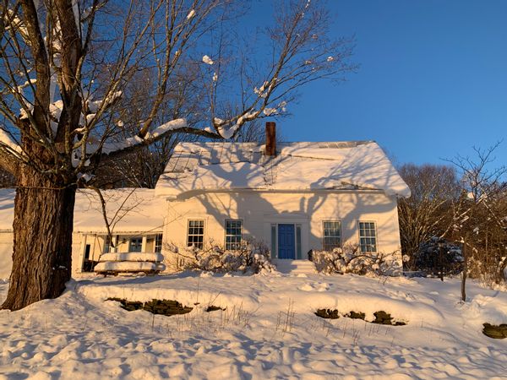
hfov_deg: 67.3
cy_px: 190
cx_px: 254
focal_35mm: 26
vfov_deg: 53.1
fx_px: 381
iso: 25
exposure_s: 1/1266
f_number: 1.8
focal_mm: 4.25
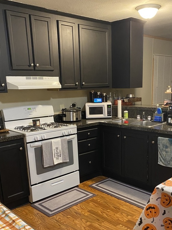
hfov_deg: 38.5
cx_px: 102
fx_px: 245
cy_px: 146
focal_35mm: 37
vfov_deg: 49.6
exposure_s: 1/40
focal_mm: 4.25
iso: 500
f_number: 1.8
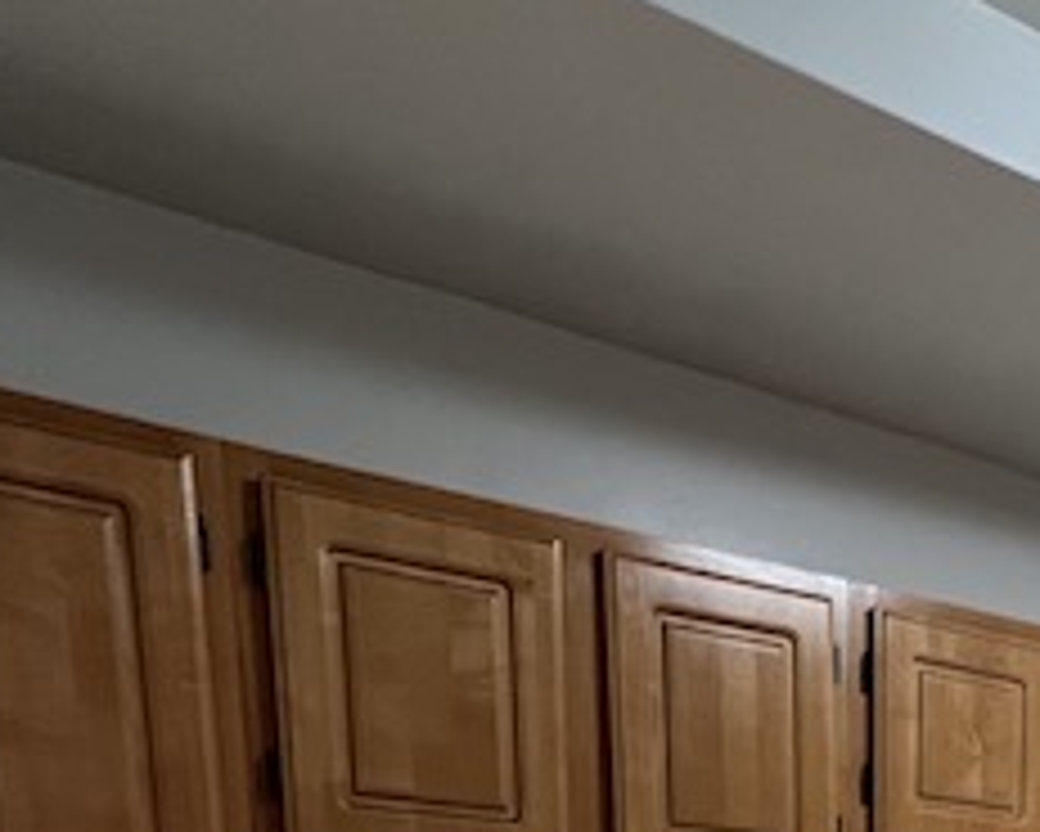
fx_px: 1355
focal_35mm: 44
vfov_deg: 24.6
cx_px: 1094
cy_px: 1313
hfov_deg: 36.6
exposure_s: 1/60
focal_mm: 1.57
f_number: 1.8
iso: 160
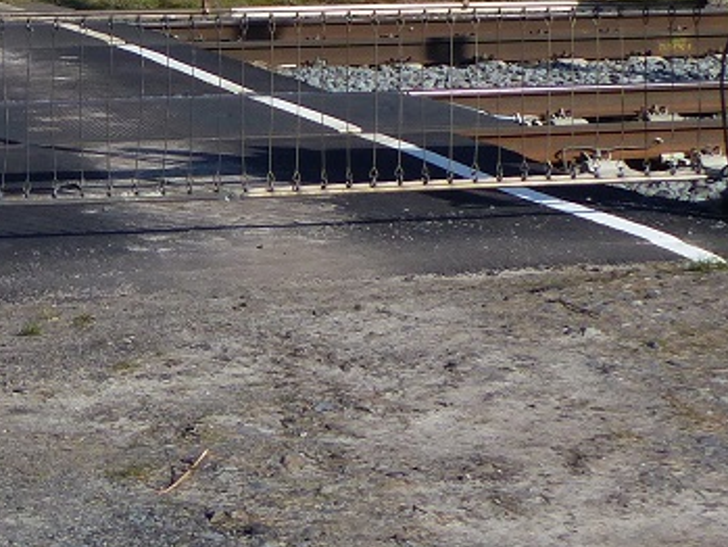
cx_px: -13
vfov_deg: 12.7
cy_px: -296
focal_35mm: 110
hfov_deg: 17.4
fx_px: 2314
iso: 100
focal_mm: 5.7
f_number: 4
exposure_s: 1/1300
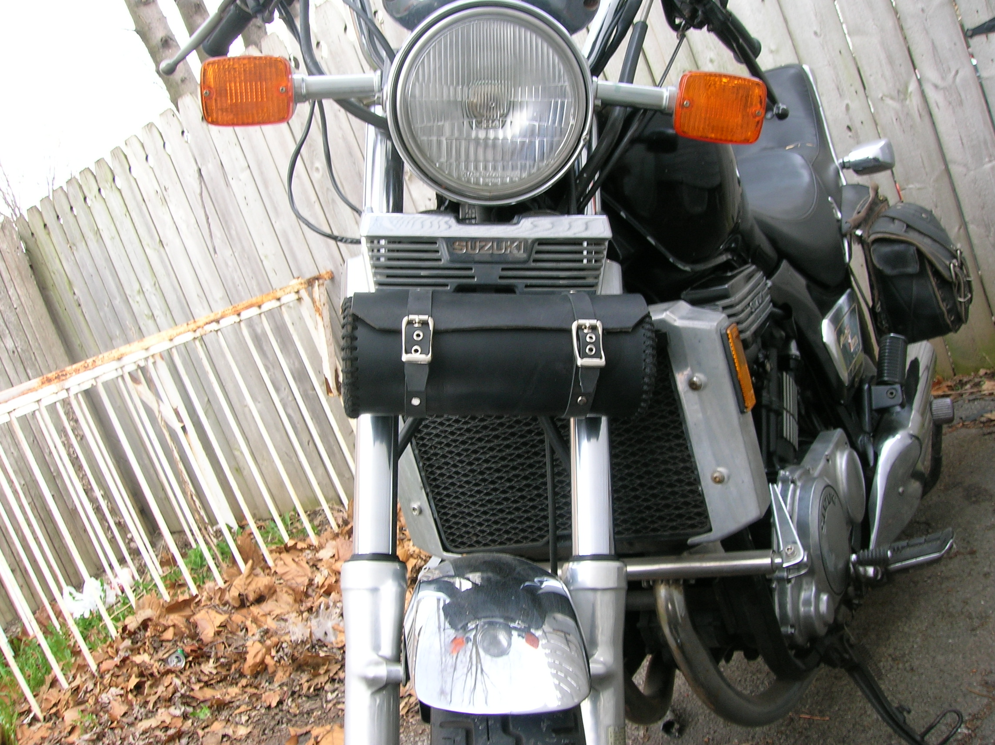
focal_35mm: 34
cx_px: 498
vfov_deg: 41.7
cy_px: 372
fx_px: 976
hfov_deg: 54.0
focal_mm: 5.7
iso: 50
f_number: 4.9
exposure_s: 1/16.1
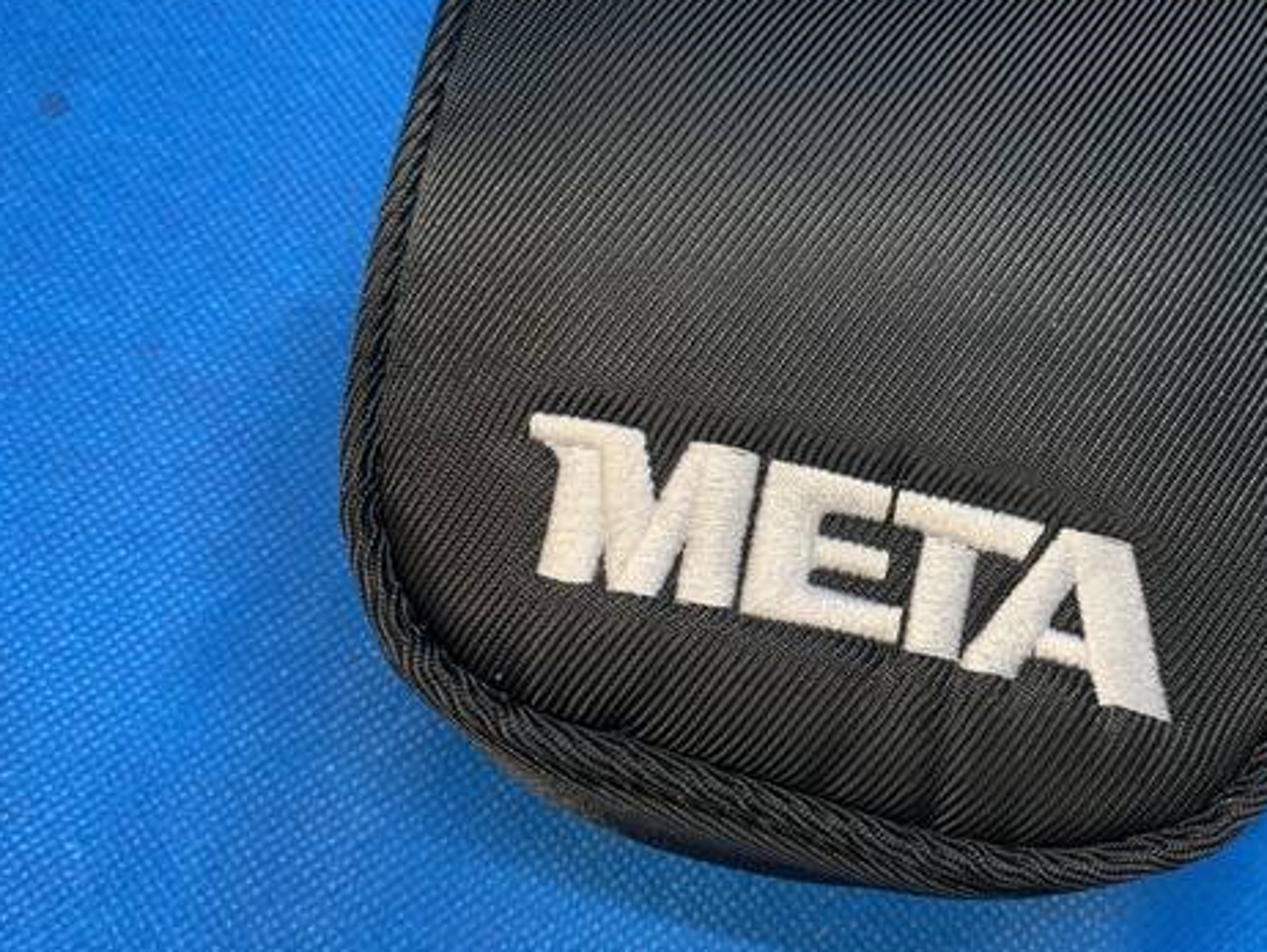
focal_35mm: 36
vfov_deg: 39.6
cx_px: 864
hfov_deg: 50.2
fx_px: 1318
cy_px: 401
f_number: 1.8
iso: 160
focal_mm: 4.25
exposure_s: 1/60
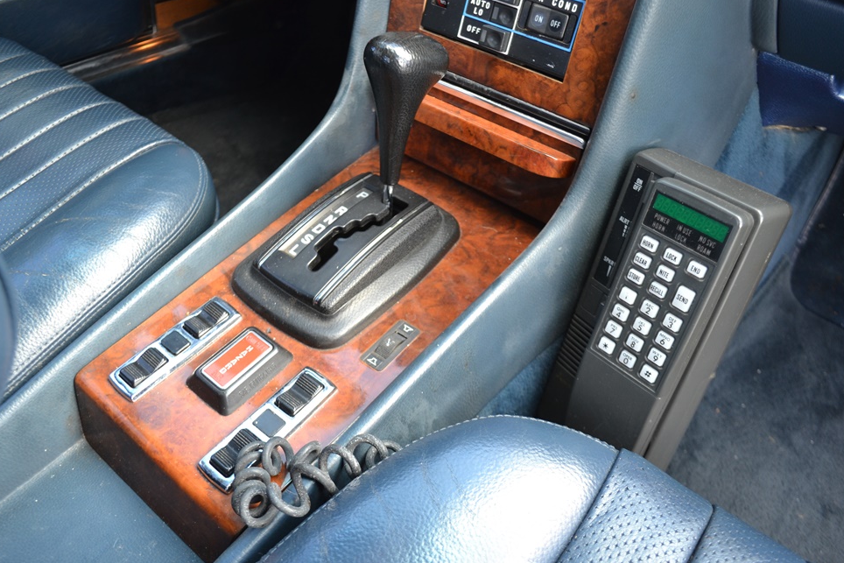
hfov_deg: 65.5
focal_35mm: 28
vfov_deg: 46.4
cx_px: 426
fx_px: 656
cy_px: 274
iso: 400
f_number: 4
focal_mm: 18
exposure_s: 1/60
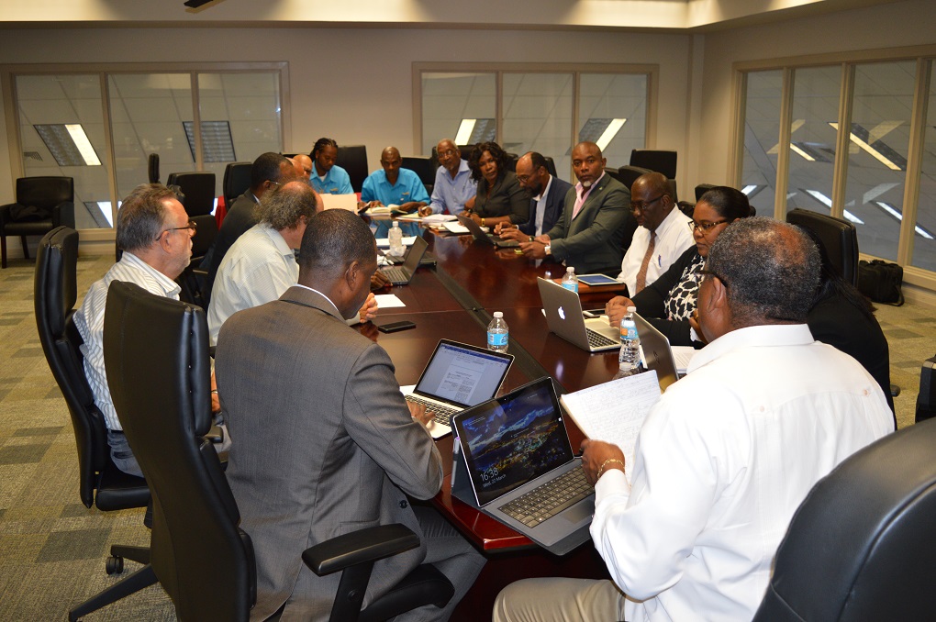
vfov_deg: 41.6
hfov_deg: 59.5
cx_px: 468
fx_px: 818
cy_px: 311
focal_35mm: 32
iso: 500
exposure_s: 1/60
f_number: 3.8
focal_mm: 21
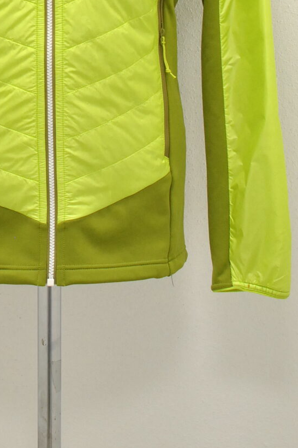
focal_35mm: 124
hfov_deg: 10.9
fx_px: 1543
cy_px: -43
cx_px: 8
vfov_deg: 16.0
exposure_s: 1/160
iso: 800
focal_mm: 35
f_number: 4
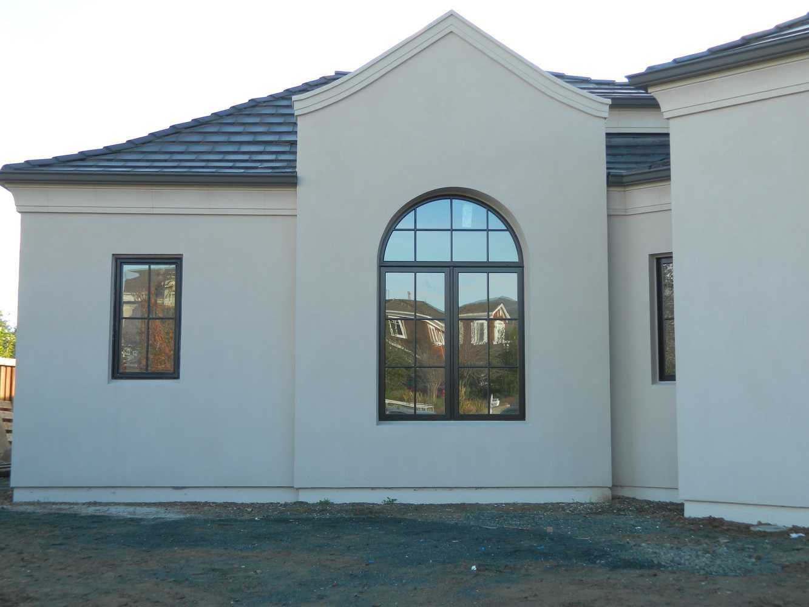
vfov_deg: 30.9
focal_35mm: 47
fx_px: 1099
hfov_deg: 40.4
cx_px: 404
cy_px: 304
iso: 80
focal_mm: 8.4
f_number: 3.6
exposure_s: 1/160
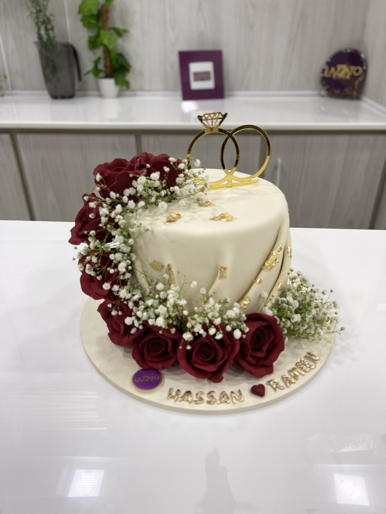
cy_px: 257
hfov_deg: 53.1
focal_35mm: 26
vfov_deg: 67.3
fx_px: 387
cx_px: 193
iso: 64
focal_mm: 5.1
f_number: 1.6
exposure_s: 1/100
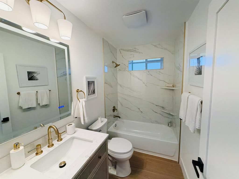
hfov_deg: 102.1
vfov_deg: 85.7
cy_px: 90
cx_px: 120
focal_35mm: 14
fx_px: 97
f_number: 2.2
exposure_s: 1/120
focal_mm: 2.22
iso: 80
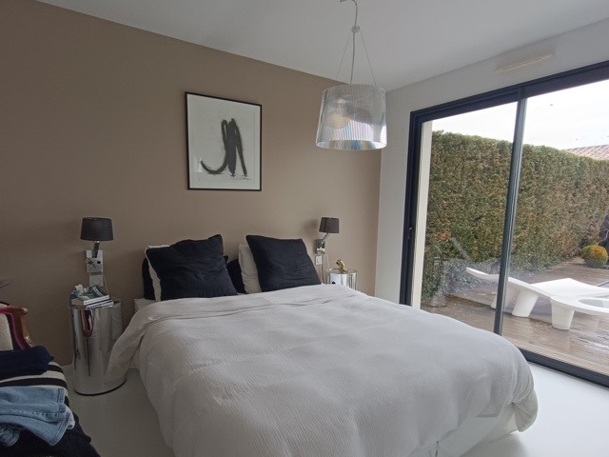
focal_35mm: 20
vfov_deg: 65.6
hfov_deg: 81.7
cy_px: 262
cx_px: 287
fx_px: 352
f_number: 2.2
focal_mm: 1.66
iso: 83
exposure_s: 1/100
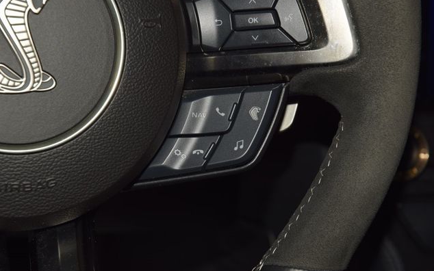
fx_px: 1277
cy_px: 131
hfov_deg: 19.3
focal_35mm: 108
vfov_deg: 12.1
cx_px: 218
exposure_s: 1/125
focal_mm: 70
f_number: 8
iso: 100
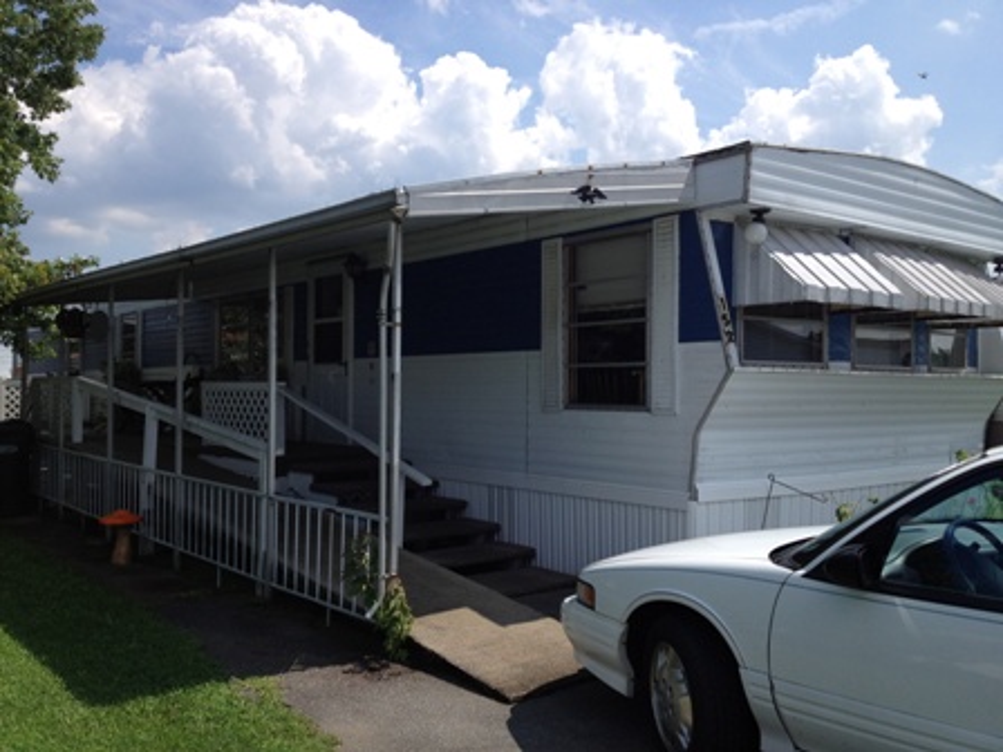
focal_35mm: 35
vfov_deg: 40.7
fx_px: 1014
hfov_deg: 52.6
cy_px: 376
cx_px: 502
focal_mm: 4.28
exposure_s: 1/2045
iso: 64
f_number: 2.4
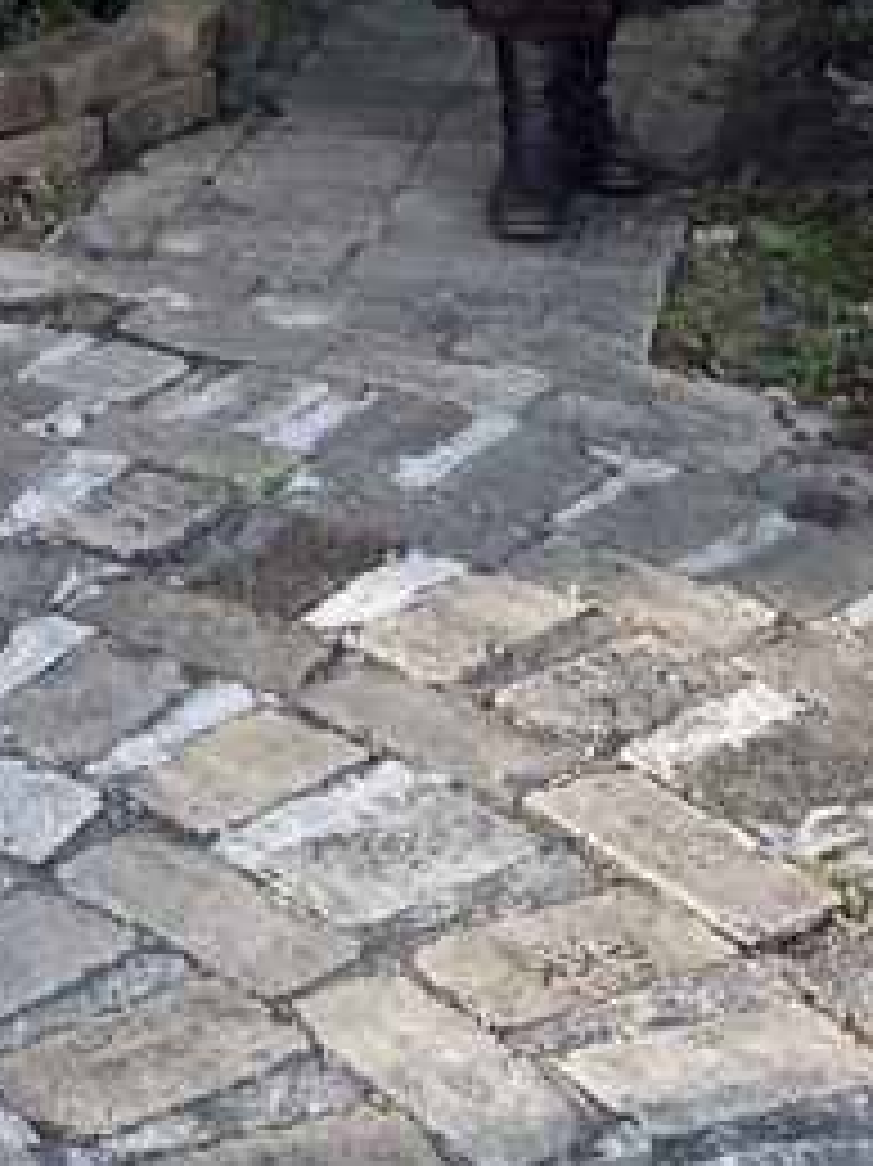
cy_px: -824
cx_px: -320
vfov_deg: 17.0
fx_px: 3332
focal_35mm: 99
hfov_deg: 14.2
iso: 32
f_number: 1.6
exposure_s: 1/679
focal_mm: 5.1
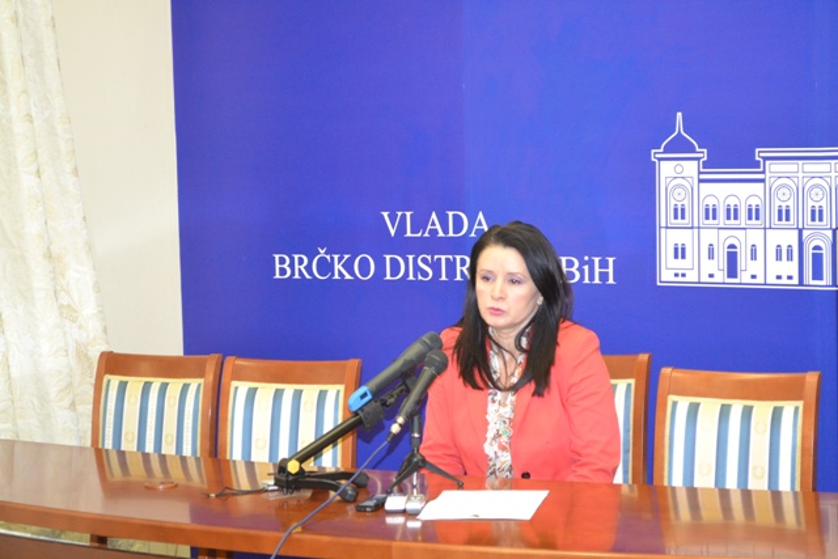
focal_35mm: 82
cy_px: 280
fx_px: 1921
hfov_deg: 24.6
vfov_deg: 16.6
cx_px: 419
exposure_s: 1/60
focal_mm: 55
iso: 2000
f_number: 5.6
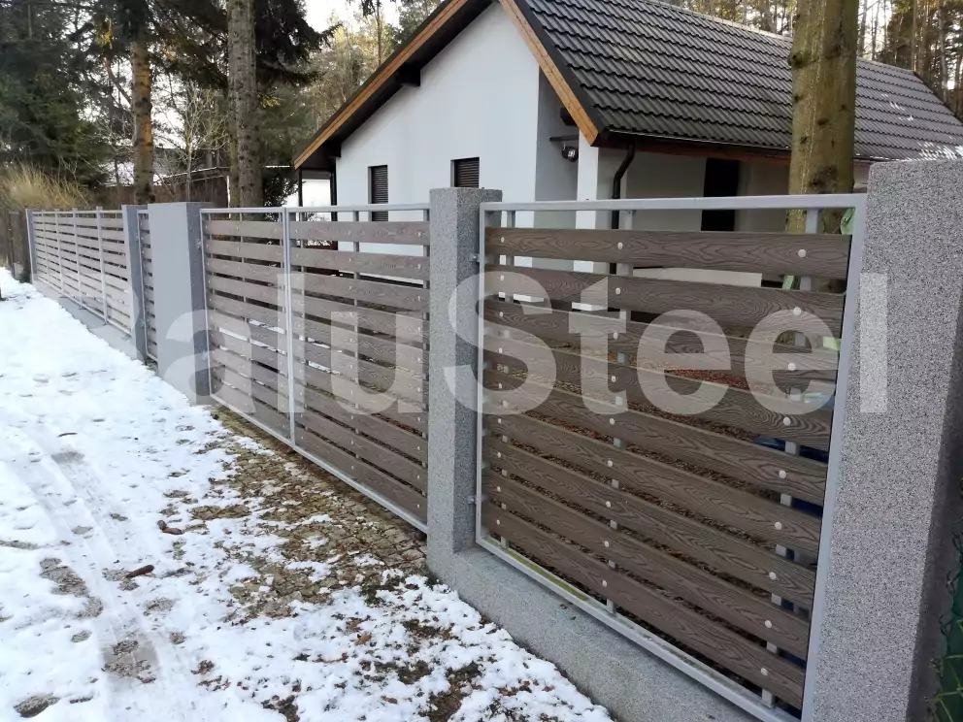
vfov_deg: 53.1
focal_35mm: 26
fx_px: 723
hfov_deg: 67.3
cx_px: 482
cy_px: 361
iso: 100
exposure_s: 1/100
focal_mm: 3.83
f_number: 2.2
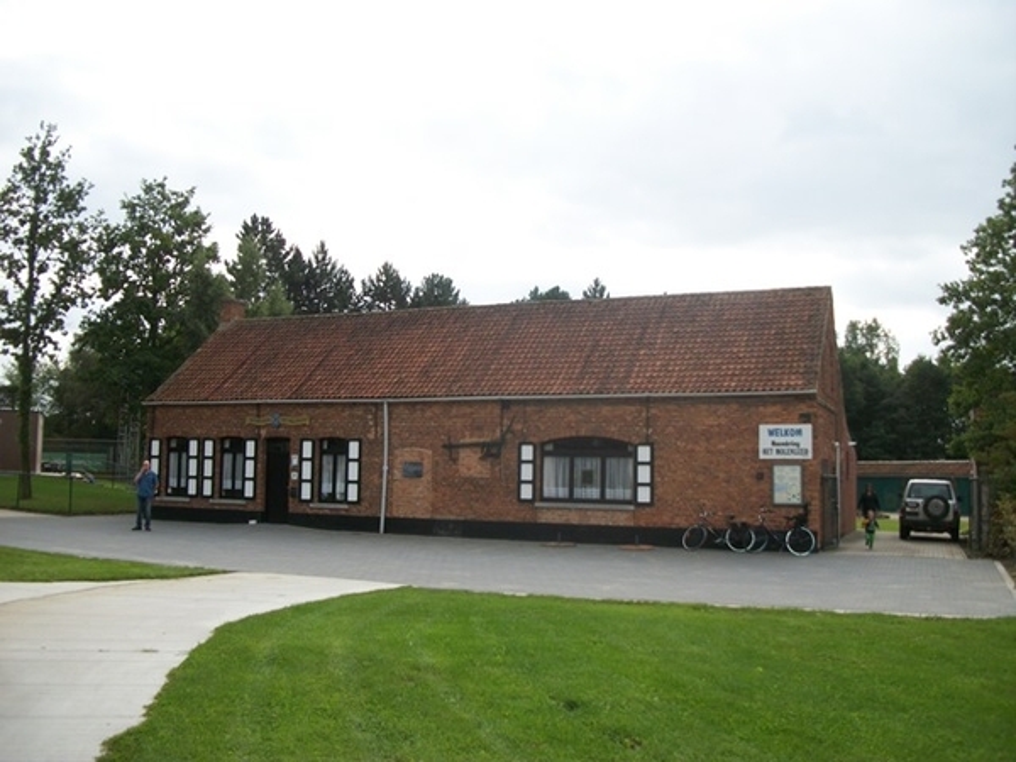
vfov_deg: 44.2
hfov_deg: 56.8
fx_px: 939
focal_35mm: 32
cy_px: 381
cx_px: 508
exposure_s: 1/640
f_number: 2.9
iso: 80
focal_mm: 5.7
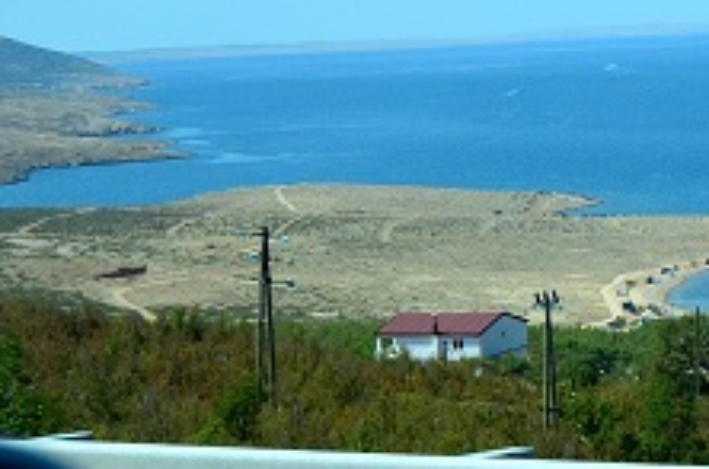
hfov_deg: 13.8
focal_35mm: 146
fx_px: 2869
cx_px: 795
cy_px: 217
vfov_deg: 9.4
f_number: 4
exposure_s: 1/5000
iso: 640
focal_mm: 24
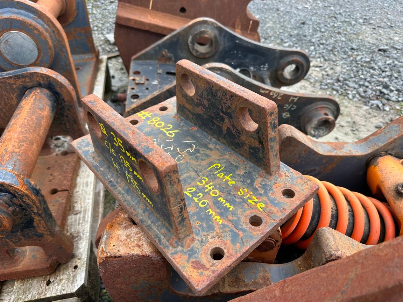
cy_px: 156
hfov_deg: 69.4
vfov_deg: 54.9
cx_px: 209
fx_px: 291
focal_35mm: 25
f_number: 1.78
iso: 80
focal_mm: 6.86
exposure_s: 1/1062
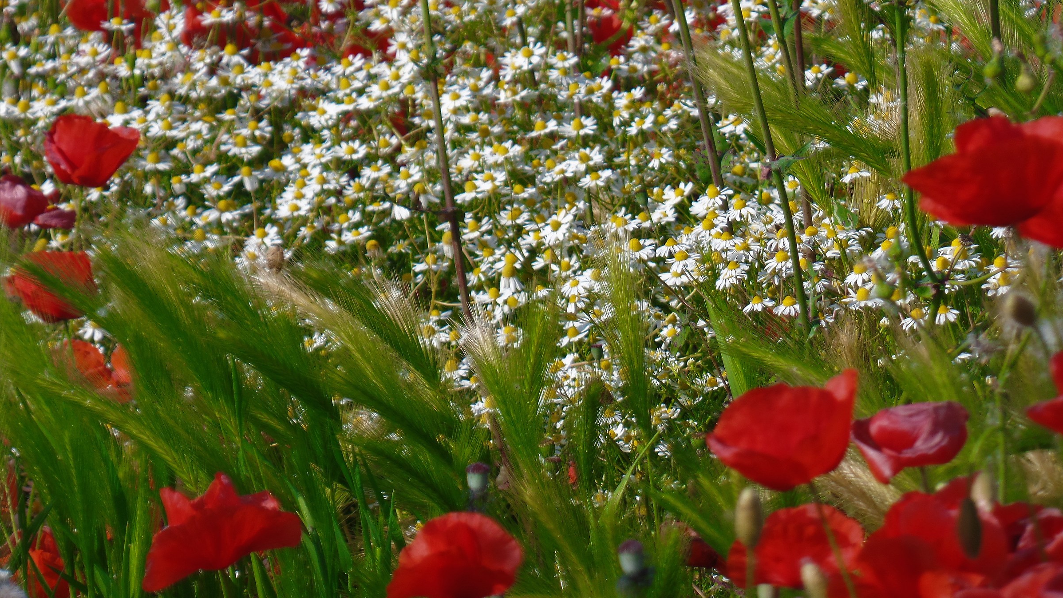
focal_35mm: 286
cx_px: 532
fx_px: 8061
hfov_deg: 7.5
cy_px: 204
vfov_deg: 4.2
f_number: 5.1
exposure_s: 1/750
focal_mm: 46.7
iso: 100
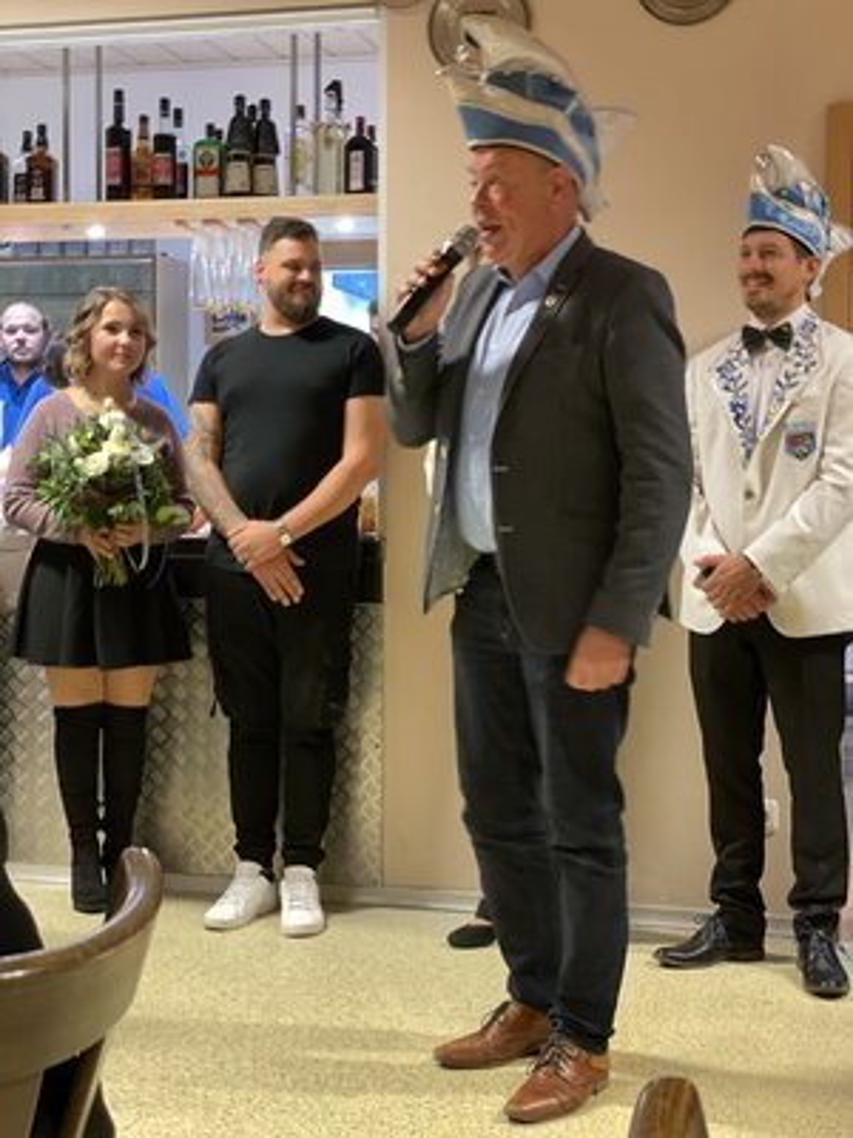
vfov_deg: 36.8
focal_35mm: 52
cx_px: 426
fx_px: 1708
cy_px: 569
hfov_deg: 28.0
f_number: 2
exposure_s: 1/20
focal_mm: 6
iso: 500
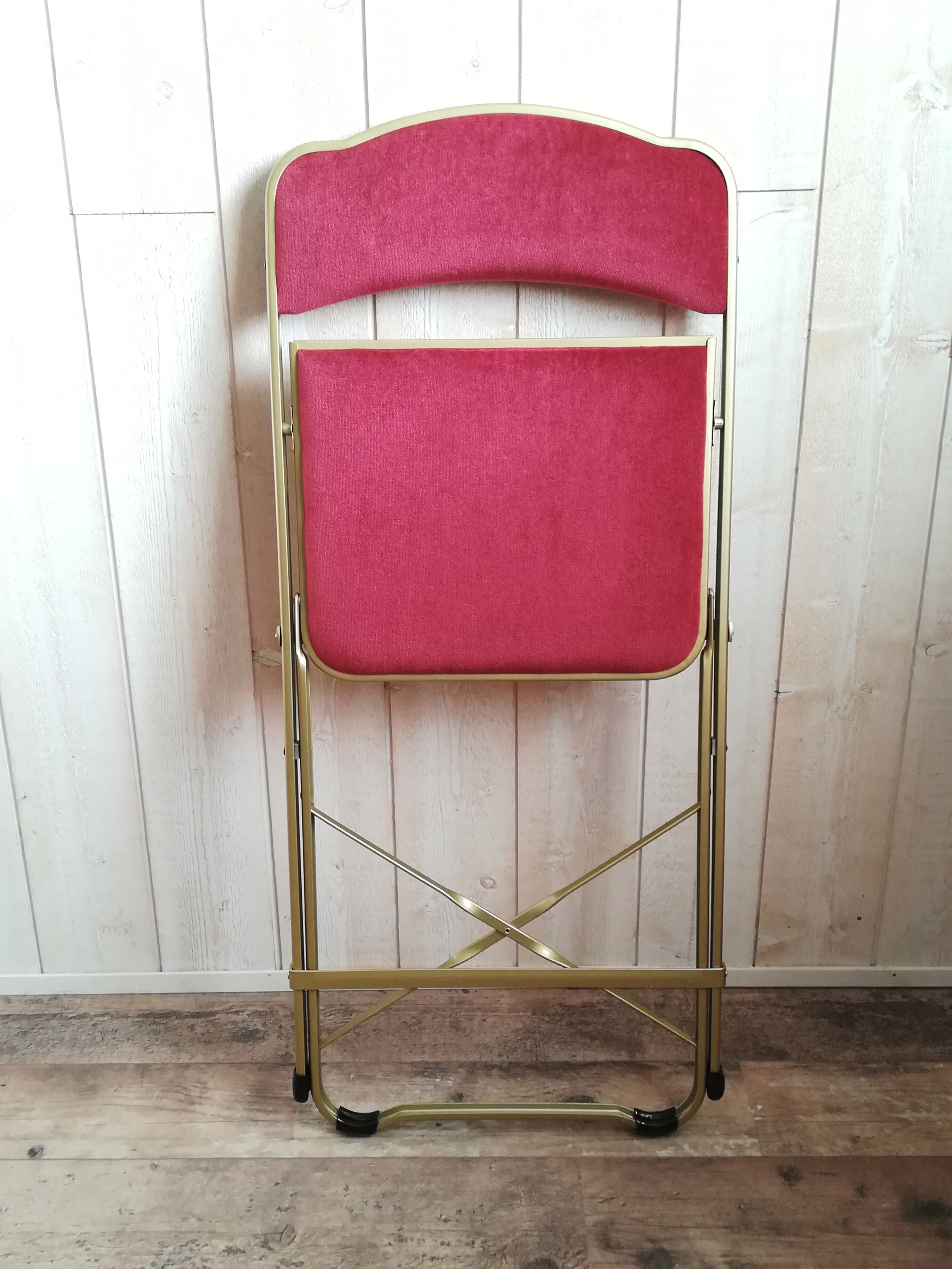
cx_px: 476
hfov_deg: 41.8
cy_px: 634
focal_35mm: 34
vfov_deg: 54.0
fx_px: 1247
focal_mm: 3.83
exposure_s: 1/33.3
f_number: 2.2
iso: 125
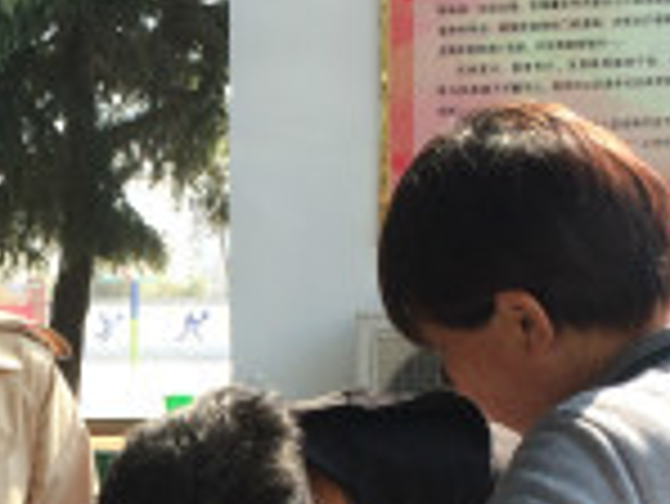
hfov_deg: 19.7
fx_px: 1879
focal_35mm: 97
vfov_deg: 15.0
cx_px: 27
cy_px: 515
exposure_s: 1/410
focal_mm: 4.15
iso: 32
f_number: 2.2
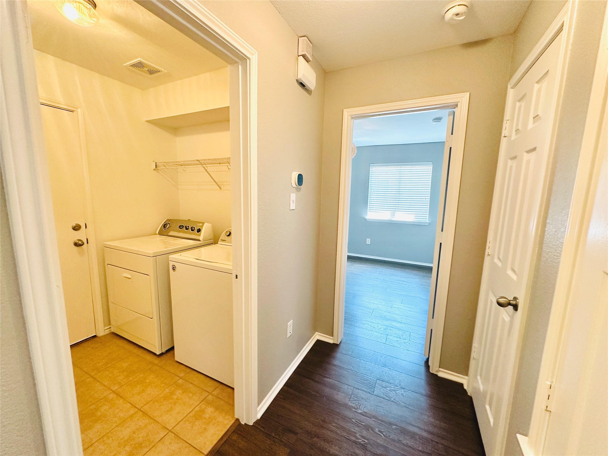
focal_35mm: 14
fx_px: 246
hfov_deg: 102.1
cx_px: 304
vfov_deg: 85.7
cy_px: 228
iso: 250
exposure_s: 1/60
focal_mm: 2.22
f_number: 2.2
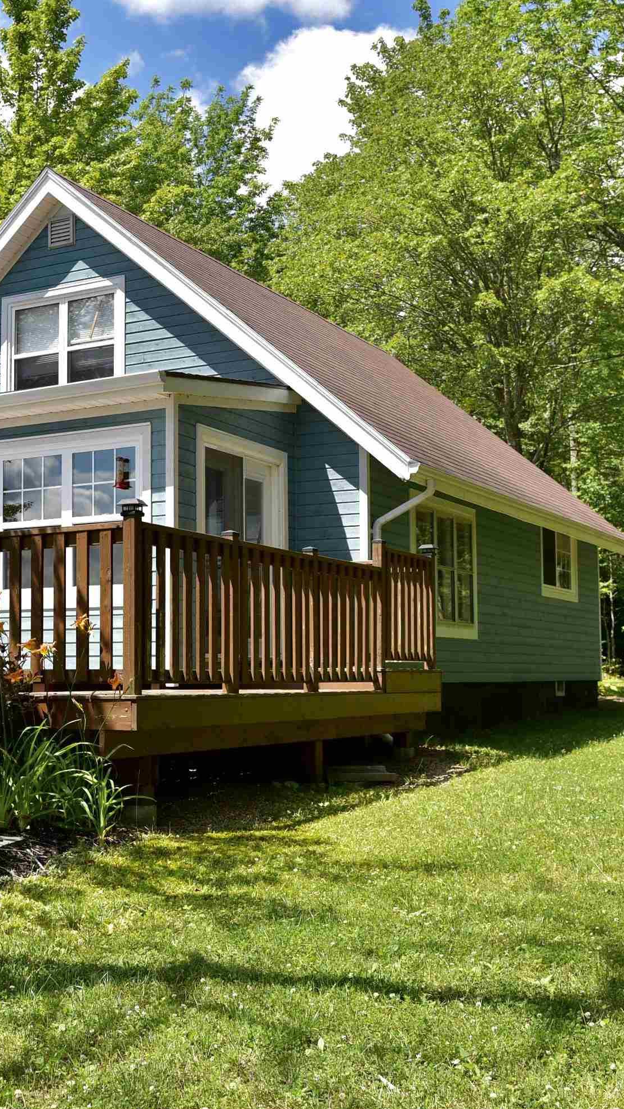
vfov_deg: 47.4
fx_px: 1265
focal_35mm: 43
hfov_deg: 27.0
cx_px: 90
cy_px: 553
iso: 200
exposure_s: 1/1600
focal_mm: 18
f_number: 2.8
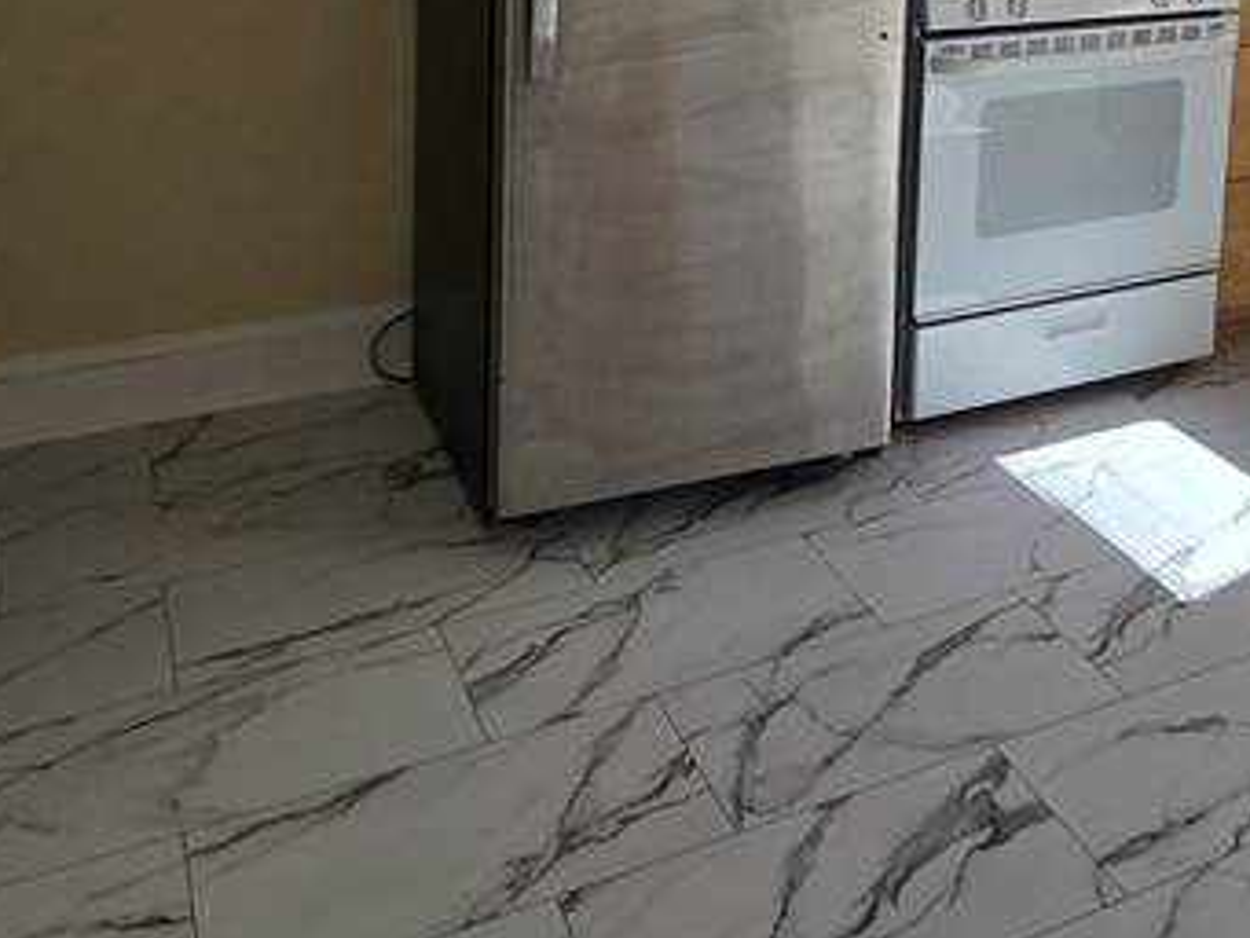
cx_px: 946
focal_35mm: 39
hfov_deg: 46.1
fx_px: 1409
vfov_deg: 32.6
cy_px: -81
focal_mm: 2.2
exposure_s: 1/276
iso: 50
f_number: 2.2
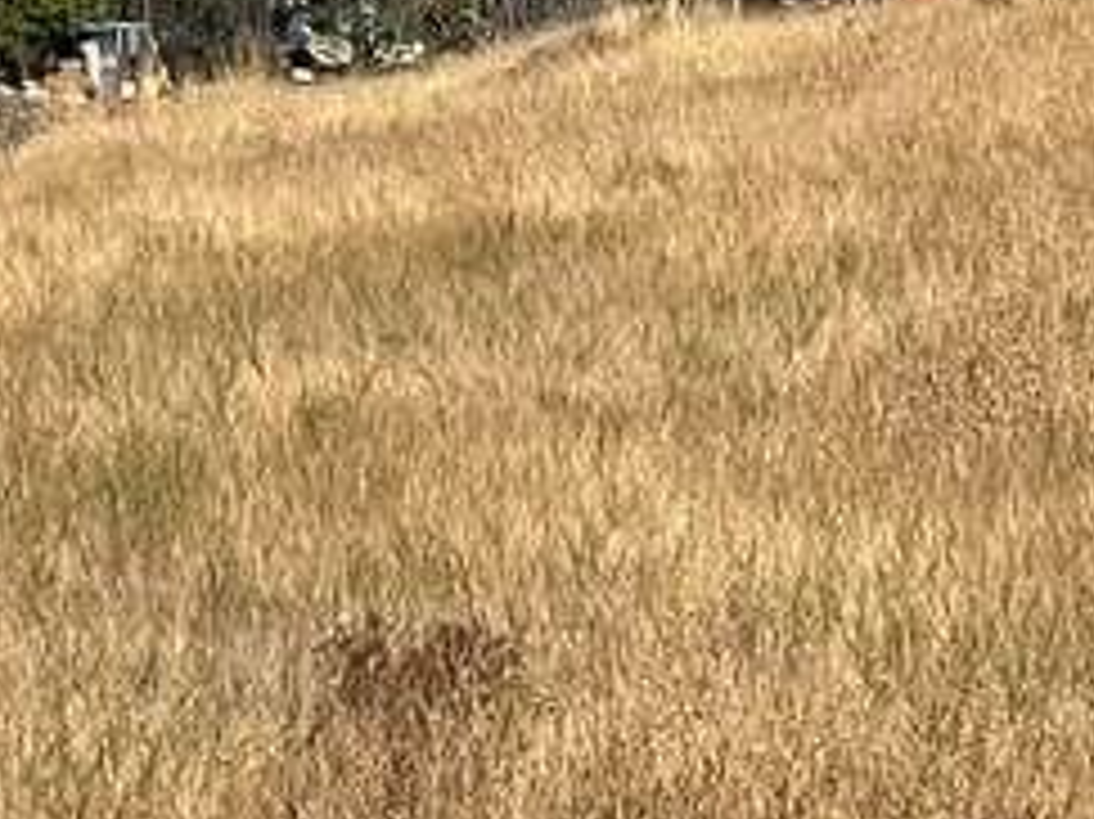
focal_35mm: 337
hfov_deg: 5.9
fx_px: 10645
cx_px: -194
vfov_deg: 4.3
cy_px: 1872
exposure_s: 1/1597
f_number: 2.2
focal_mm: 7.5
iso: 20
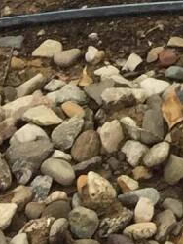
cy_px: -645
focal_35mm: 231
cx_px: 661
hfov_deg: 5.7
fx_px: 1630
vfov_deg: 7.0
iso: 32
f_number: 2.2
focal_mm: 4.15
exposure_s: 1/220
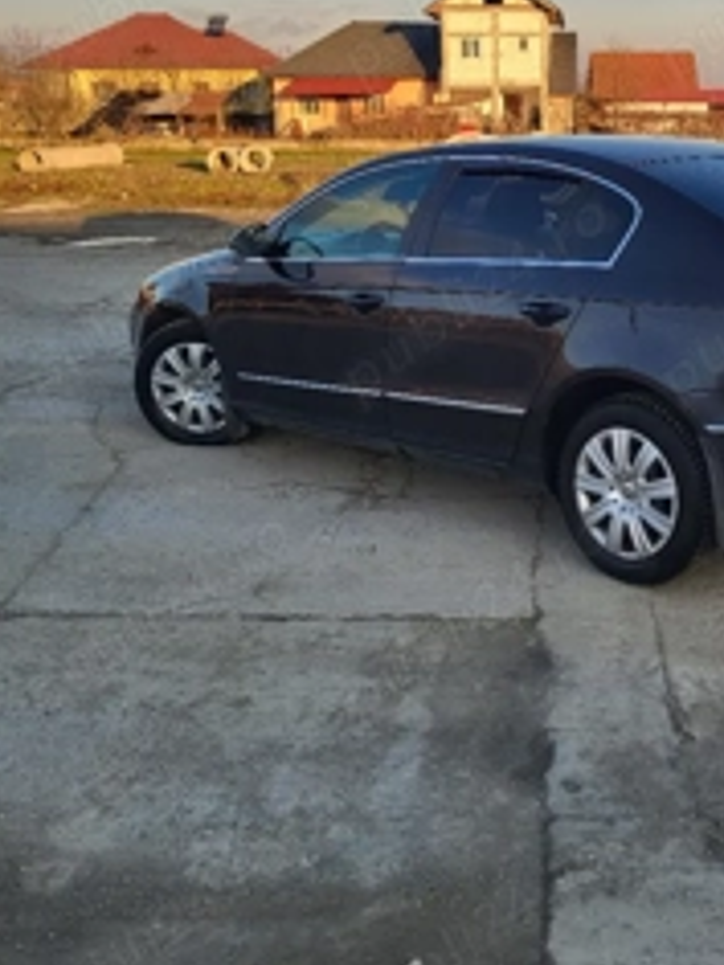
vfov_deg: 42.5
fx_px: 1227
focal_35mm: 44
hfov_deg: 32.2
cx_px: 556
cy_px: 348
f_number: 1.8
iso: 40
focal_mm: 5.4
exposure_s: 1/556
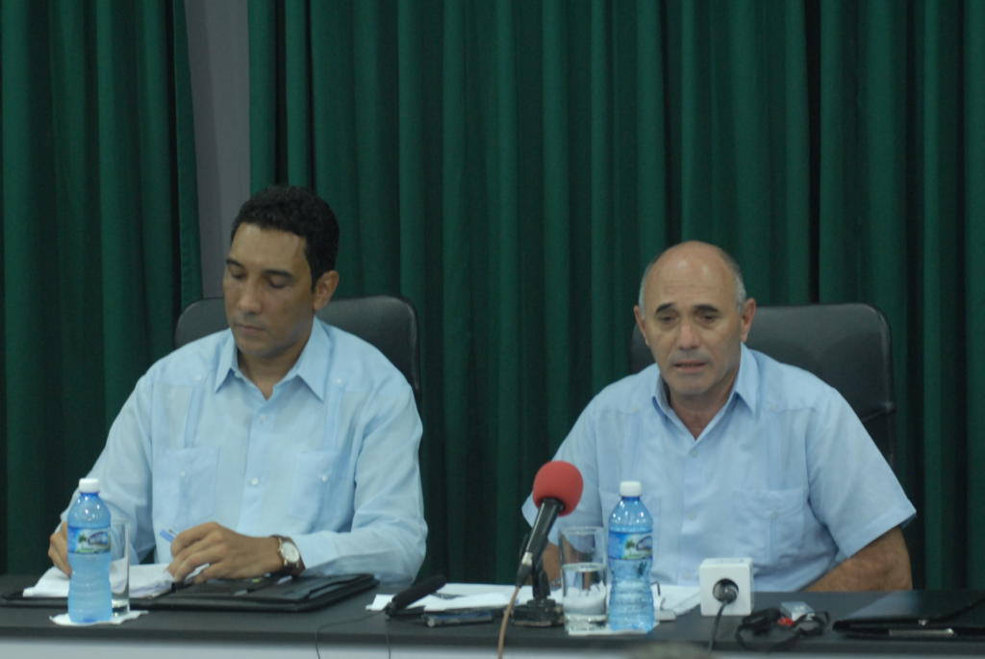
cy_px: 330
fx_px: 3287
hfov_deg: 17.0
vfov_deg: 11.4
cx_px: 492
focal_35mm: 120
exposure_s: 1/25
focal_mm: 80
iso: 800
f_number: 4.5
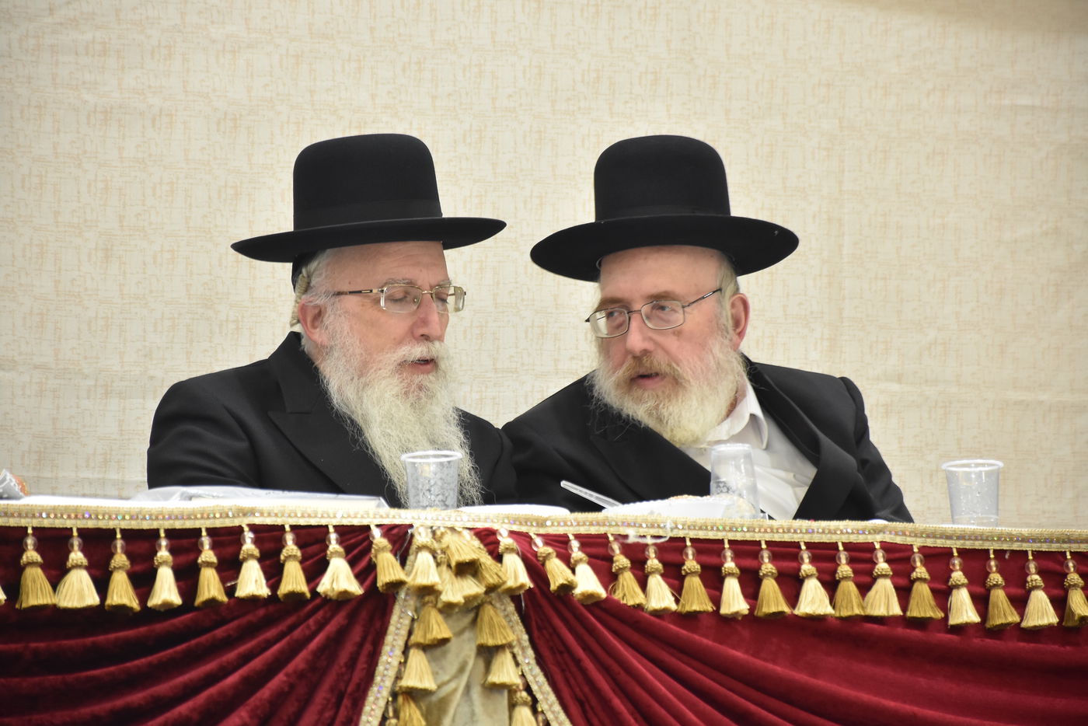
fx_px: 6348
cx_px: 544
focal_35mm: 210
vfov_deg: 6.5
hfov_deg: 9.8
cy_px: 363
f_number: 5.6
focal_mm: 140
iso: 1600
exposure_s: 1/60
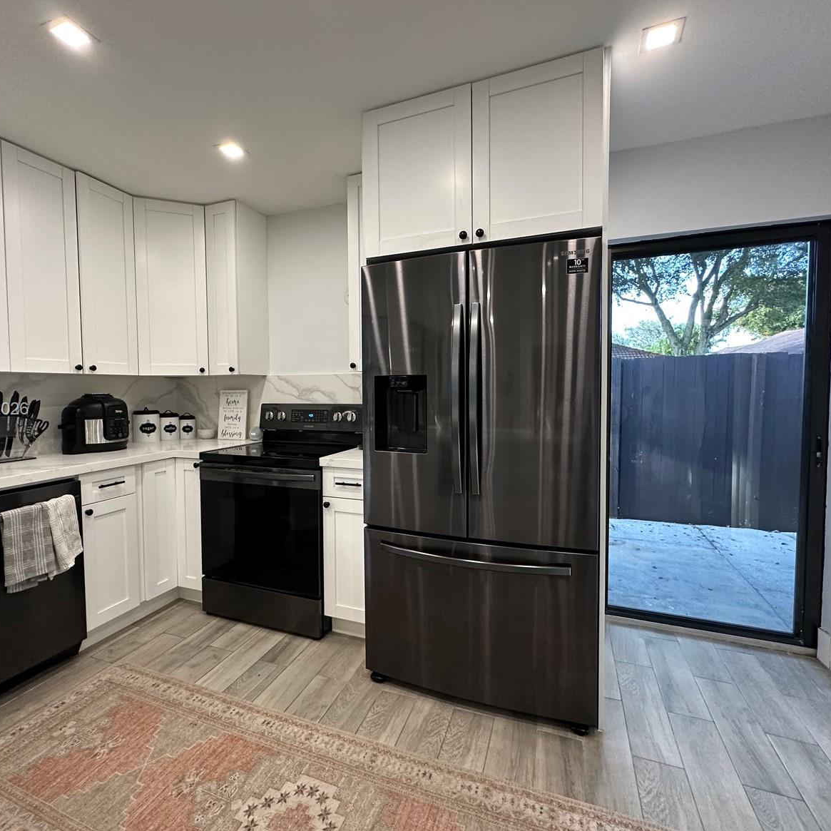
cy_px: 410
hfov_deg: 83.8
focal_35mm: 17
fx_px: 462
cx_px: 377
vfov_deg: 84.0
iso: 250
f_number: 2.2
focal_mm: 2.22
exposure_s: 1/120
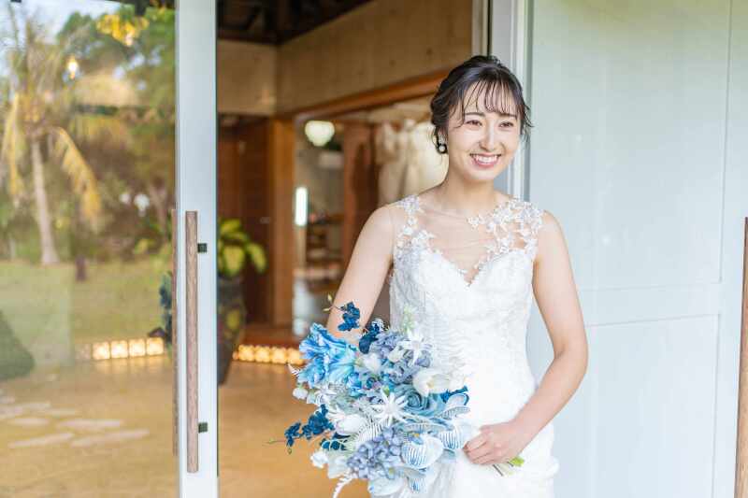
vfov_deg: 37.8
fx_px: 727
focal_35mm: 35
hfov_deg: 54.4
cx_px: 374
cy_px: 249
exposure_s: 1/250
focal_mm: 35
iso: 160
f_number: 2
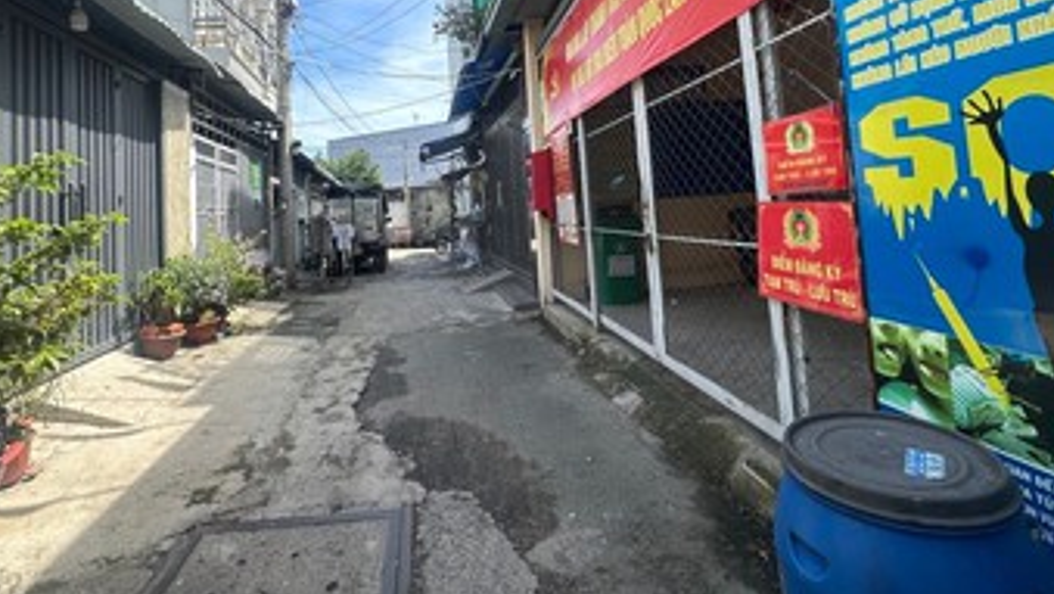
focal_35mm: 18
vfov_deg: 59.0
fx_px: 503
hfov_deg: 92.1
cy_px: 177
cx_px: 457
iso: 40
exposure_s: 1/602
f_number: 2.2
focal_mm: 2.22
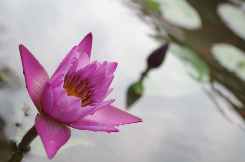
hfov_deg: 24.8
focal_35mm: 82
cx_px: 122
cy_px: 81
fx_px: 557
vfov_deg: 16.6
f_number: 7.1
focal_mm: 55
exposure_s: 1/60
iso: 100
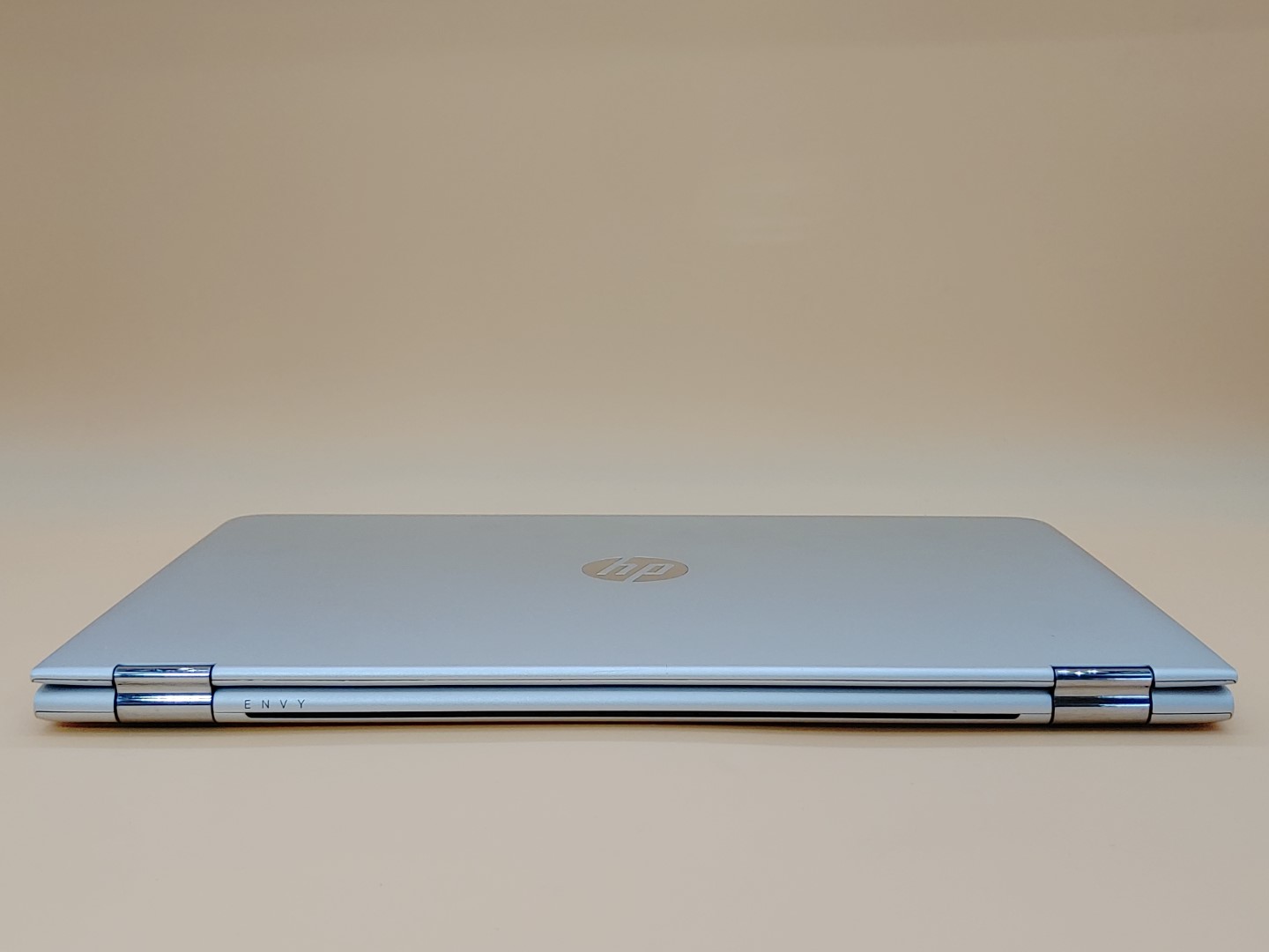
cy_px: 476
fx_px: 1503
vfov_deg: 35.1
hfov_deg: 45.8
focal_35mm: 41
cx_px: 634
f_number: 1.8
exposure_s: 1/78
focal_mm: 4.36
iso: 50
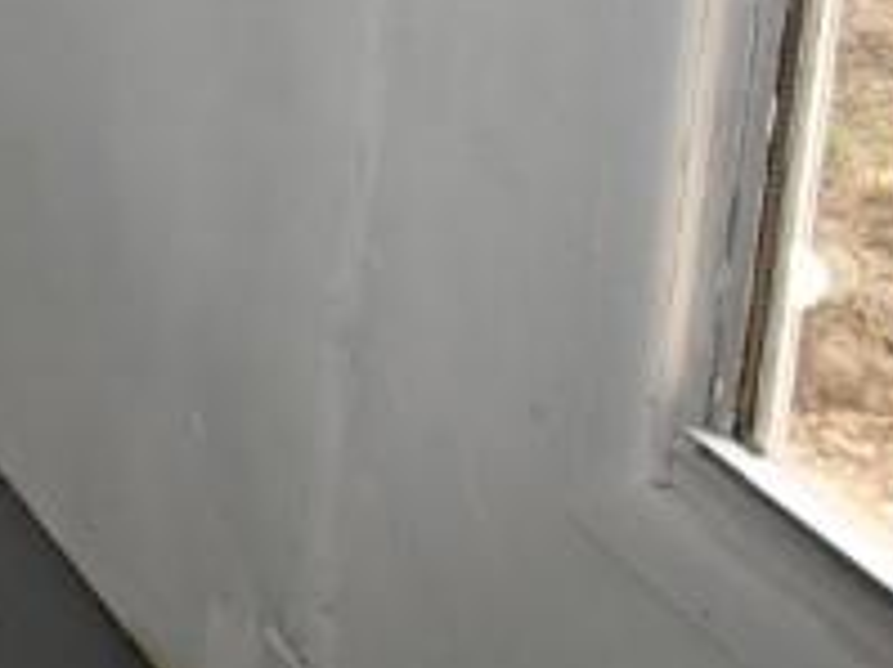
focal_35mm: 90
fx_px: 2329
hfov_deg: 15.1
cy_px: -664
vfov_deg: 13.9
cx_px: -1122
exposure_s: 1/80
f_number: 4.8
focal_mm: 13
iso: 200
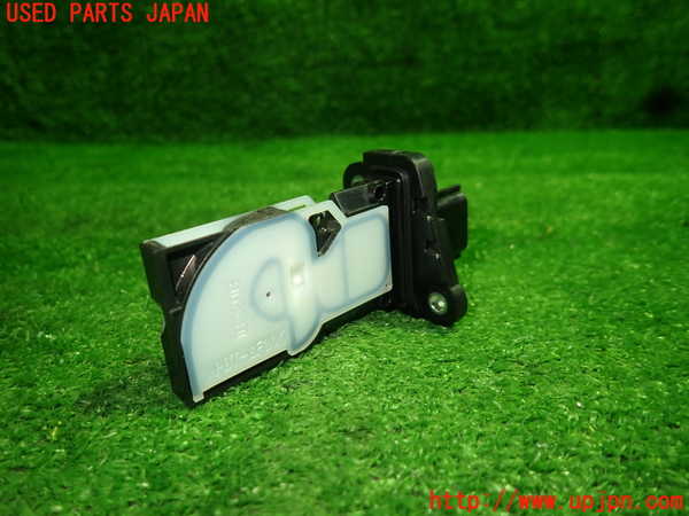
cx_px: 344
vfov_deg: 54.9
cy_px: 258
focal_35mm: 25
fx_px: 498
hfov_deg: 69.4
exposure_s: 1/50
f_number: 2
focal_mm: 4.5
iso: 200
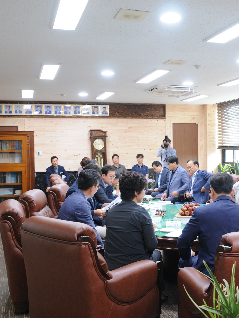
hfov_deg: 35.6
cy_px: 163
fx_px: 368
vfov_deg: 46.8
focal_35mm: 40
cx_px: 162
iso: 200
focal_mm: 18
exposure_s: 1/15
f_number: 3.5
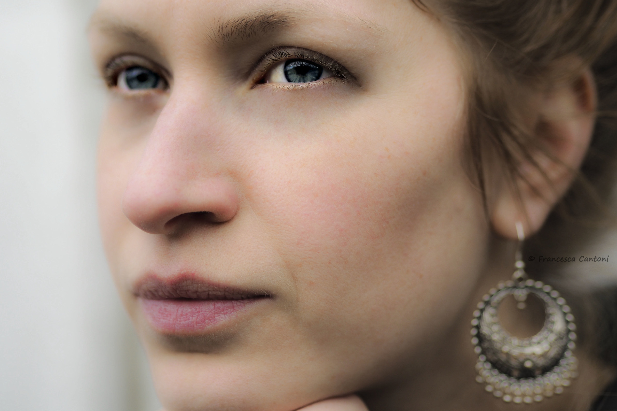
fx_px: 1611
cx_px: 310
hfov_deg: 21.7
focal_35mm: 94
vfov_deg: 14.5
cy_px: 190
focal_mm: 45
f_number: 1.8
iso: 200
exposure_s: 1/500
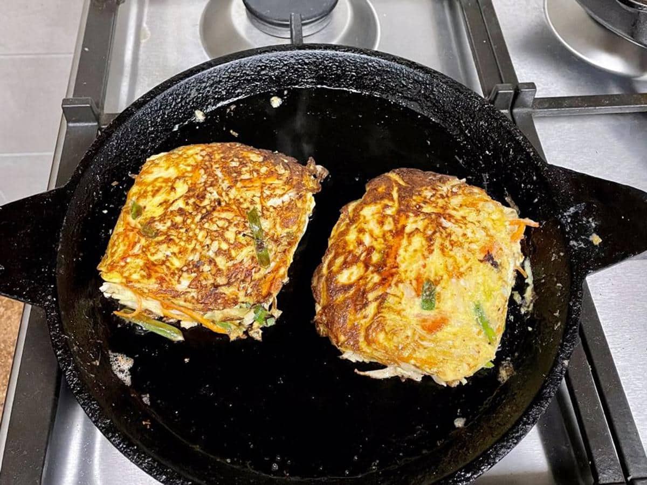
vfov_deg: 53.0
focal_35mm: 26
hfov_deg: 67.3
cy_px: 242
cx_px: 324
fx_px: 486
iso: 400
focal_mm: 4.2
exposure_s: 1/50
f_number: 1.6
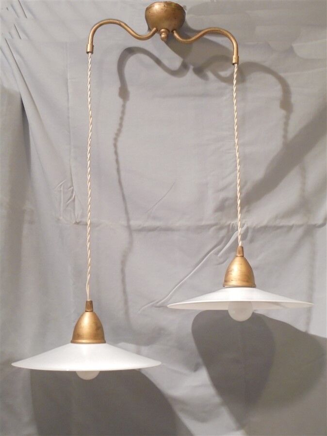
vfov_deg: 43.9
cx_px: 164
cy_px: 218
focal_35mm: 43
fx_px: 542
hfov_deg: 33.6
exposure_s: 1/6
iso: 400
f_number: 4.5
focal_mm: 7.8
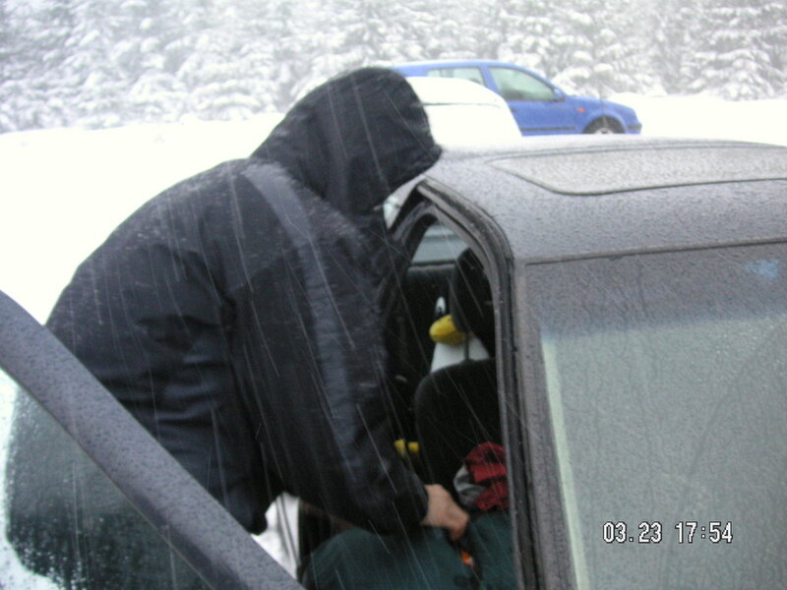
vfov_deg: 38.7
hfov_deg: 50.1
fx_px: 841
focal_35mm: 37
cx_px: 394
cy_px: 295
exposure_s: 1/20
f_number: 2.8
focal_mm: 6.1
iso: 100
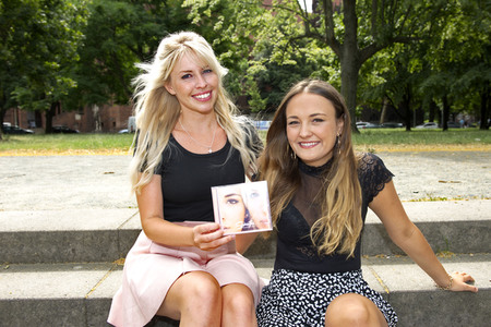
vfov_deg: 45.0
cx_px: 246
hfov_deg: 63.7
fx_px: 395
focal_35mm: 29
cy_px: 164
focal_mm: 29
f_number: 6.3
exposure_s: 1/250
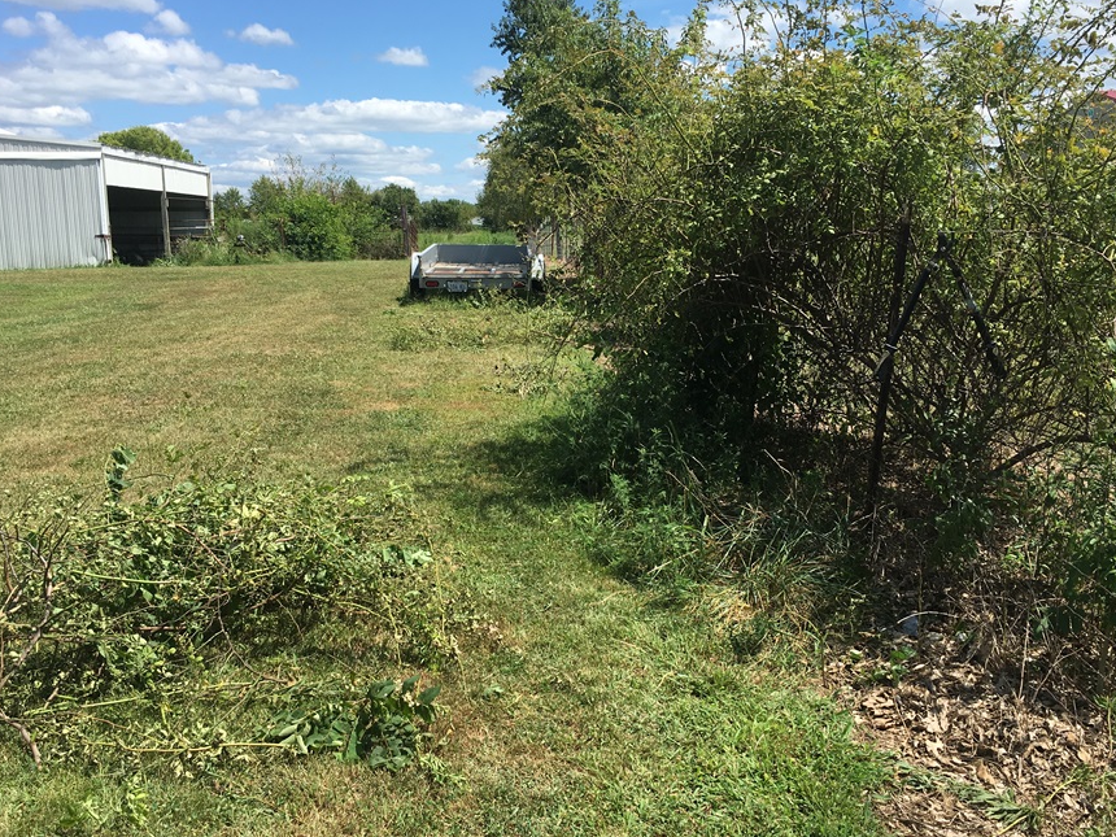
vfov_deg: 41.8
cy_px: 435
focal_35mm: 34
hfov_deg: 53.9
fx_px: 1096
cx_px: 575
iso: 25
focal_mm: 4.15
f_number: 2.2
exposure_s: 1/1350
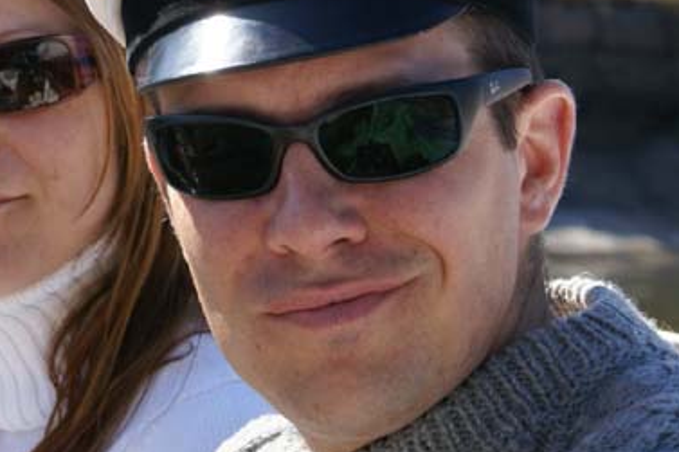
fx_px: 4204
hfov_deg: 9.2
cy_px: 105
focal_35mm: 223
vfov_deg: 6.2
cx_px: 126
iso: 100
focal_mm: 70
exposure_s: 1/160
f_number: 8
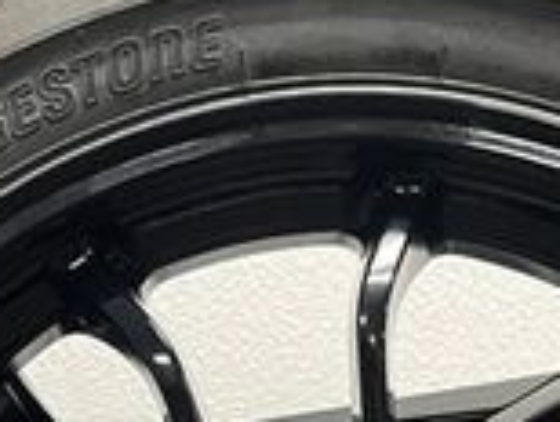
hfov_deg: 18.2
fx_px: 1750
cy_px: 720
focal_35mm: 108
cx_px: 298
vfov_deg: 12.7
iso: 500
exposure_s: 1/50
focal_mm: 5.1
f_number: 1.6
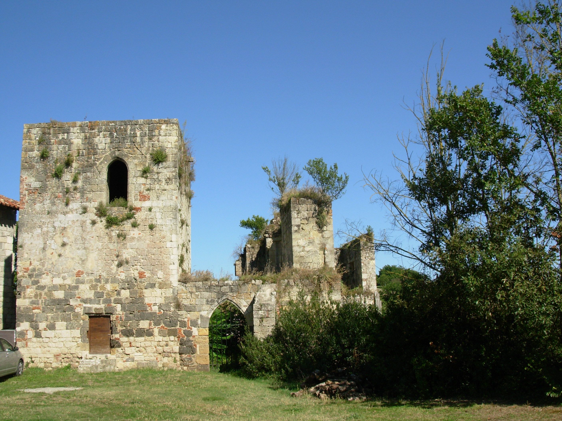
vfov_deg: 37.7
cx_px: 281
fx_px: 617
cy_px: 210
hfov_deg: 49.0
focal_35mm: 38
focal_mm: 6.3
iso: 50
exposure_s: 1/512
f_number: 4.9
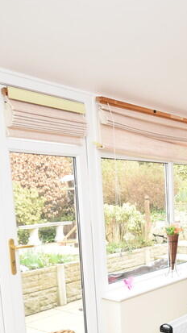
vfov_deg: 49.8
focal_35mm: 39
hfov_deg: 28.3
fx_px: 344
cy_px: 244
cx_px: 193
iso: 800
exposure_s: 1/160
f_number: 4.5
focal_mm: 10
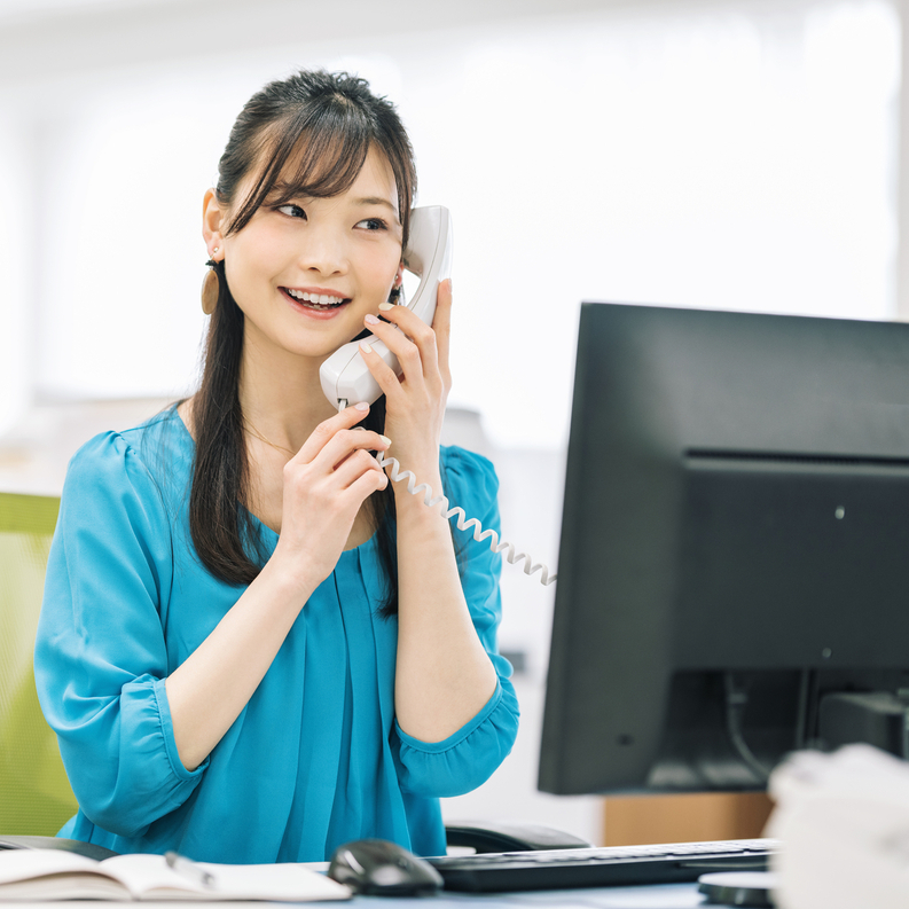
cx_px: 289
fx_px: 4011
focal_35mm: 135
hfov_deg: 12.9
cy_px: 452
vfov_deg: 12.9
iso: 320
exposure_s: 1/200
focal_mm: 105
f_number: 1.8
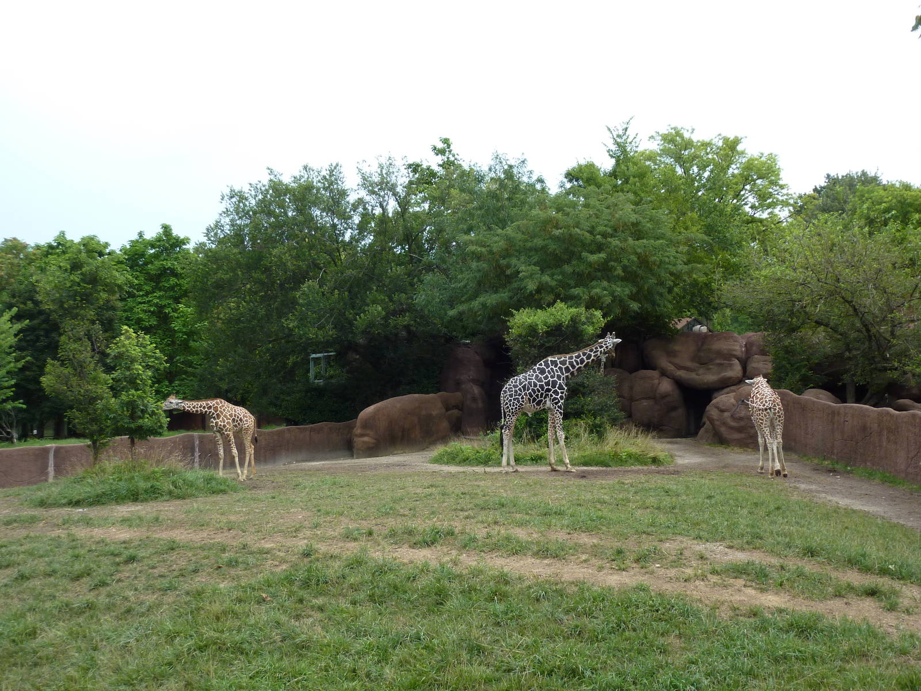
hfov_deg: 52.6
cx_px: 460
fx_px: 931
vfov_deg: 40.7
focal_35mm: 35
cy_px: 346
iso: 160
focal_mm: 5.7
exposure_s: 1/500
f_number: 3.5
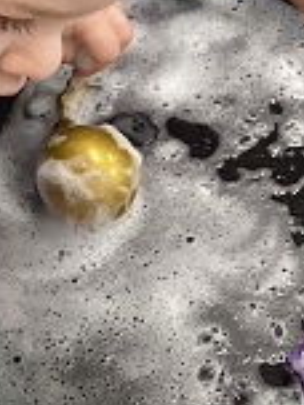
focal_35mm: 136
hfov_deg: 10.9
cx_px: 259
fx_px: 1592
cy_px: 88
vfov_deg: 14.4
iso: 200
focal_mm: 3.3
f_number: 2.4
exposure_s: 1/50
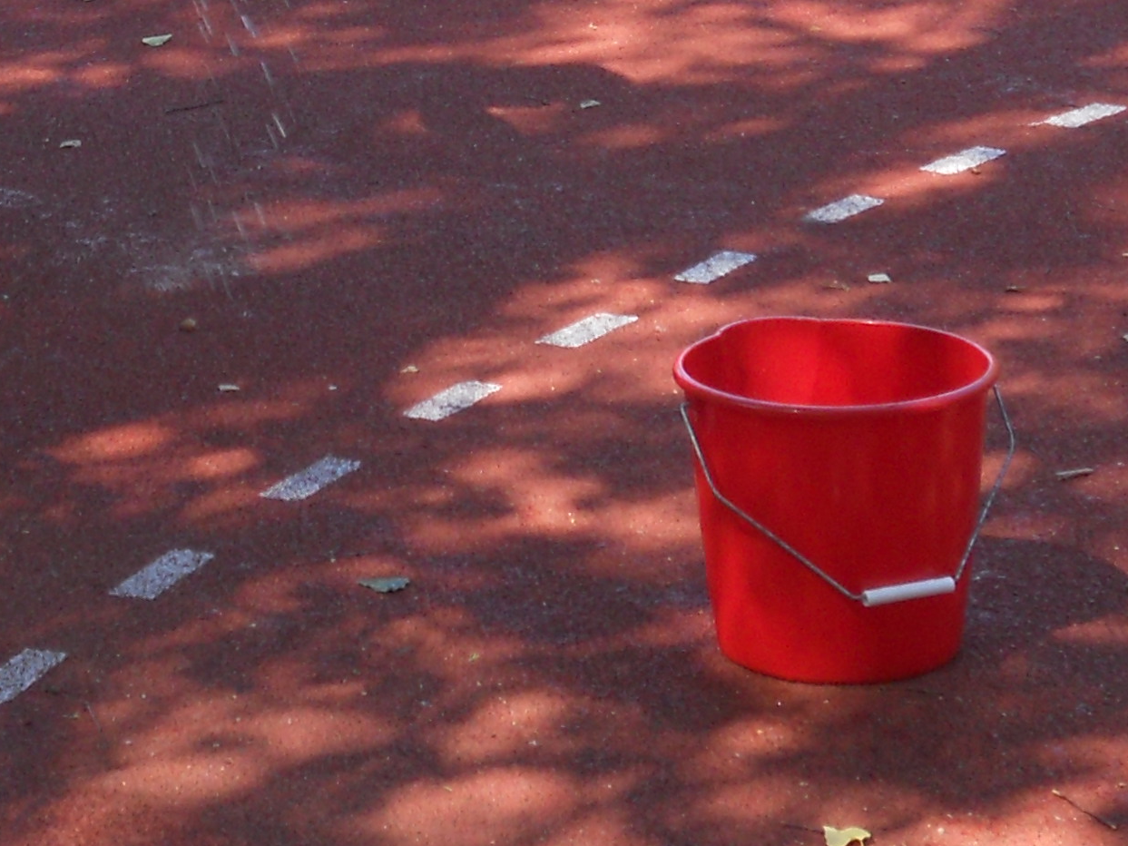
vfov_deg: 9.8
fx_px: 4822
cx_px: 278
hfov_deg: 13.3
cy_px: -323
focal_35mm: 148
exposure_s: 1/125
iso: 80
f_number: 4.3
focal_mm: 8.2
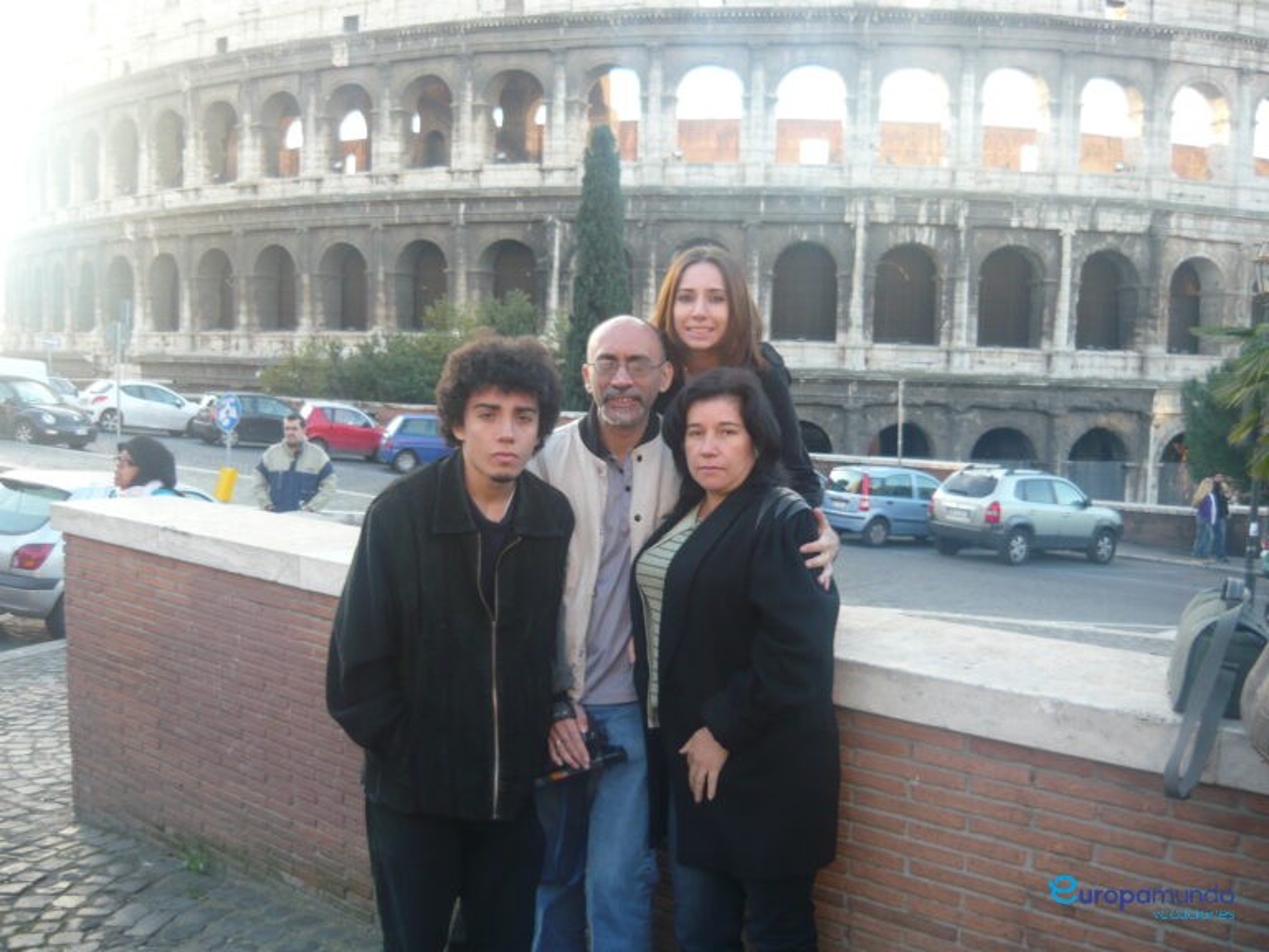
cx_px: 634
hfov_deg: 55.4
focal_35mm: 33
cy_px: 476
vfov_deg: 42.9
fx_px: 1210
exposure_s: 1/80
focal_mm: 5.5
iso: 100
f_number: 2.8
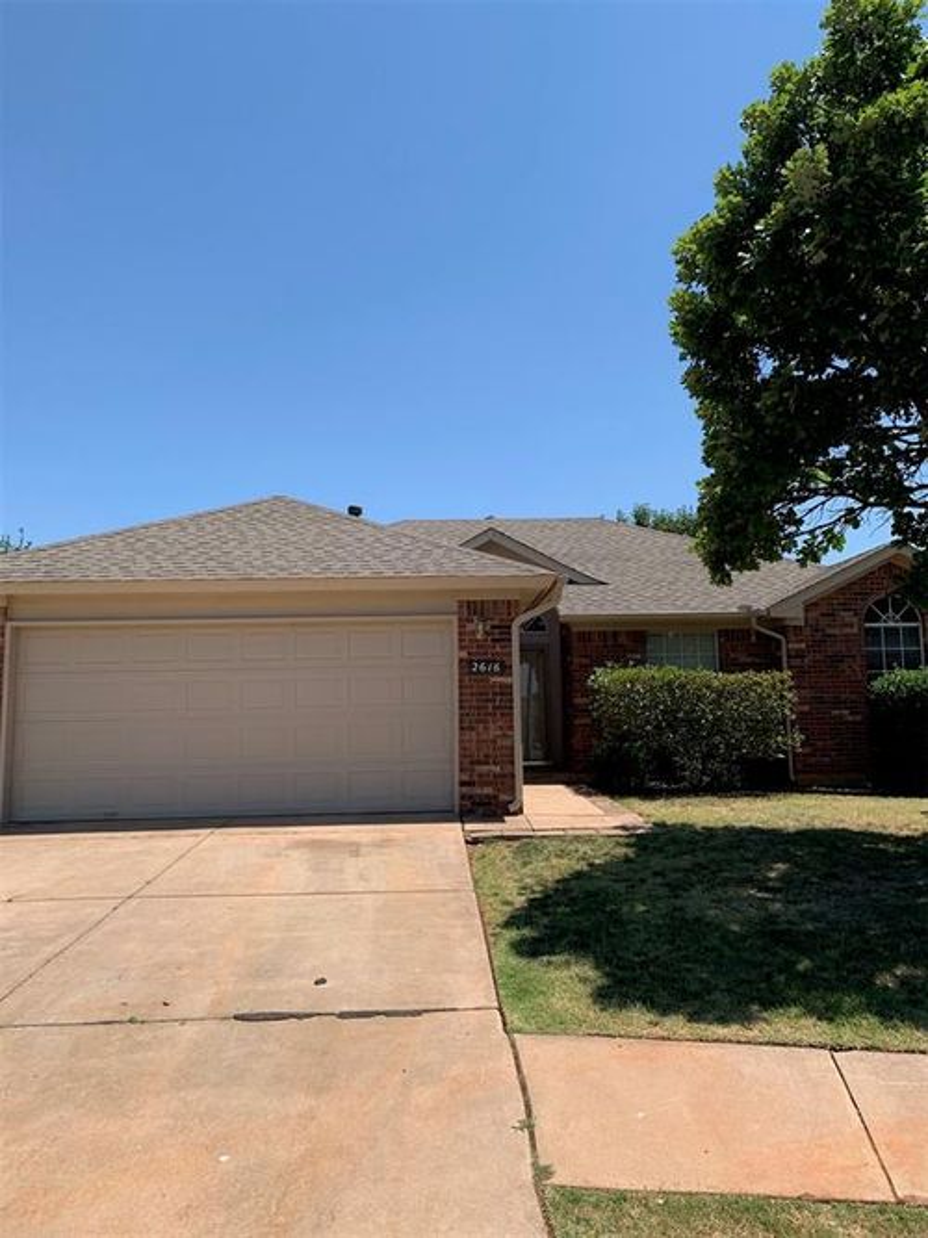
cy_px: 619
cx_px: 464
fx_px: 930
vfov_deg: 67.3
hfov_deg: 53.0
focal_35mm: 26
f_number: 1.8
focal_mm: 4.25
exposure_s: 1/2481
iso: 25
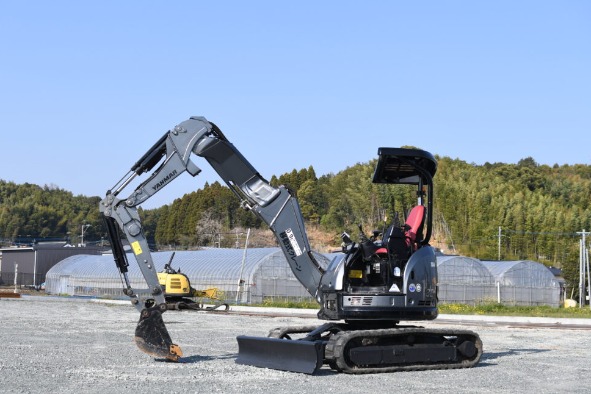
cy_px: 194
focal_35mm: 56
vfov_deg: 24.4
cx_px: 280
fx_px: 912
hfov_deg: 35.9
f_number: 4
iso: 100
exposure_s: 1/800
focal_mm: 35
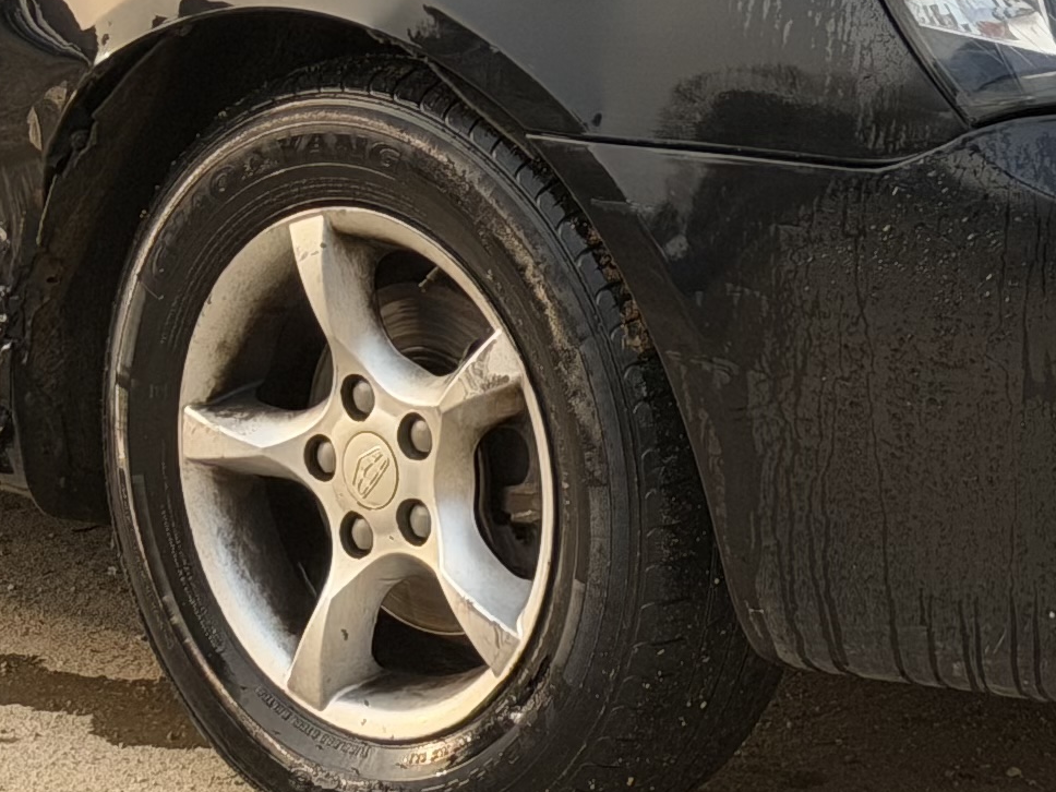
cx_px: 428
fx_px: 6101
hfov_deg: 9.9
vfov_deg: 7.3
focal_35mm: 200
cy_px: -285
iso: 100
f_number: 1.78
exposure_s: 1/778
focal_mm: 6.76
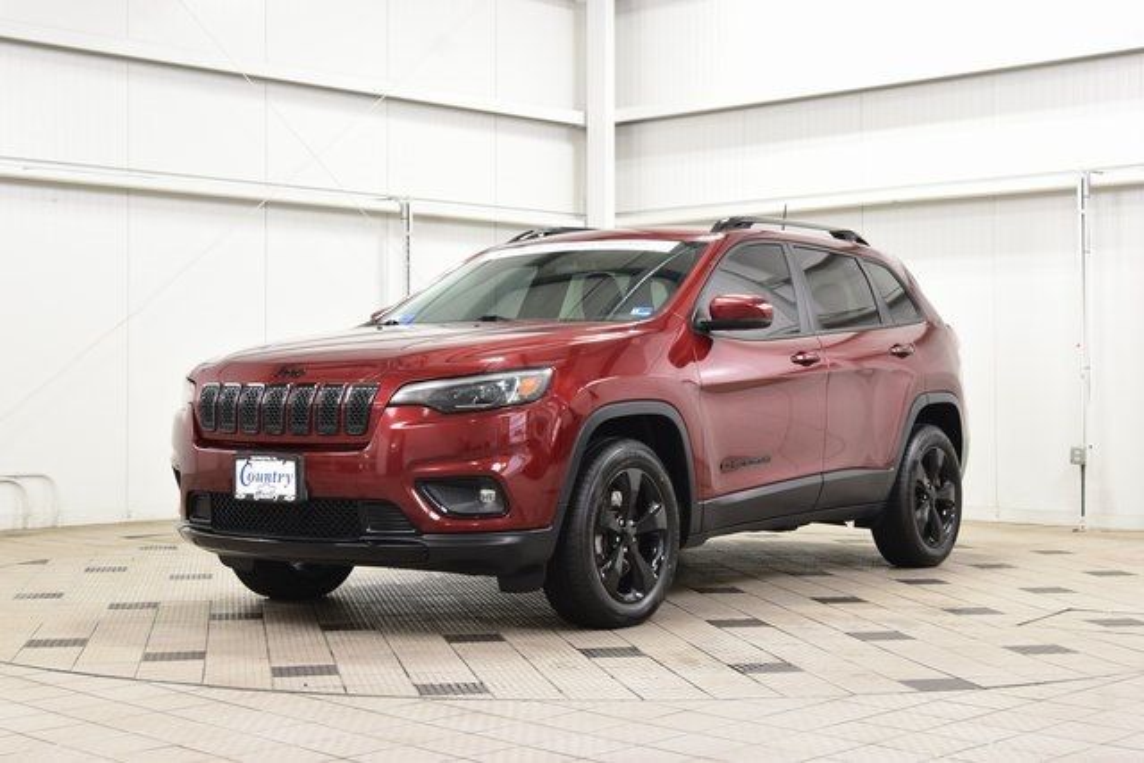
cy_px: 382
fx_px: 1812
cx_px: 572
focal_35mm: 57
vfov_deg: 23.8
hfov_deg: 35.0
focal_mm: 38
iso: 1250
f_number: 7.1
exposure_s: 1/30
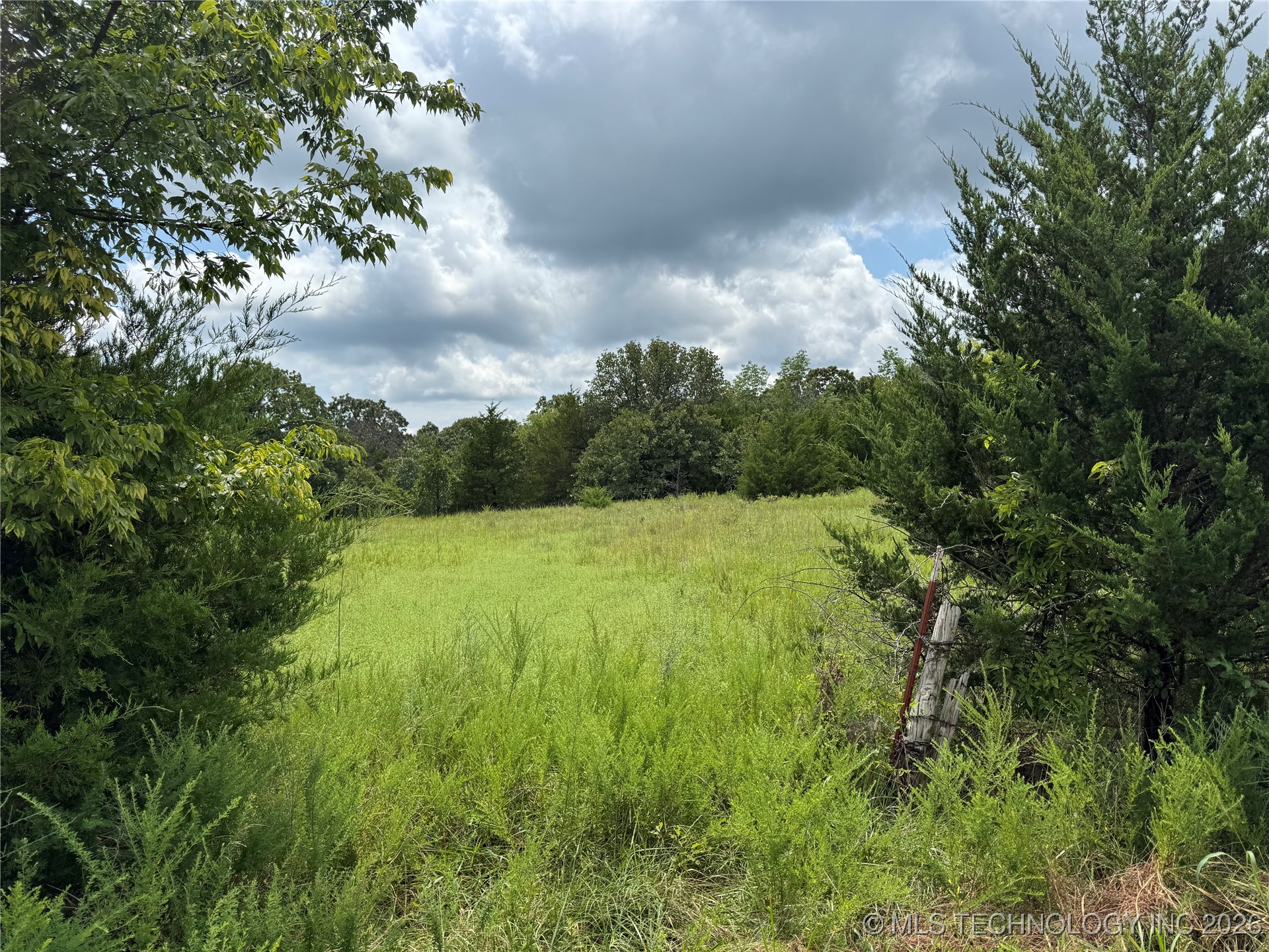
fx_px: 880
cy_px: 476
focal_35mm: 24
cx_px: 634
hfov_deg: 71.6
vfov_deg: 56.8
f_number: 1.78
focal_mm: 6.76
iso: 80
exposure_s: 1/6410
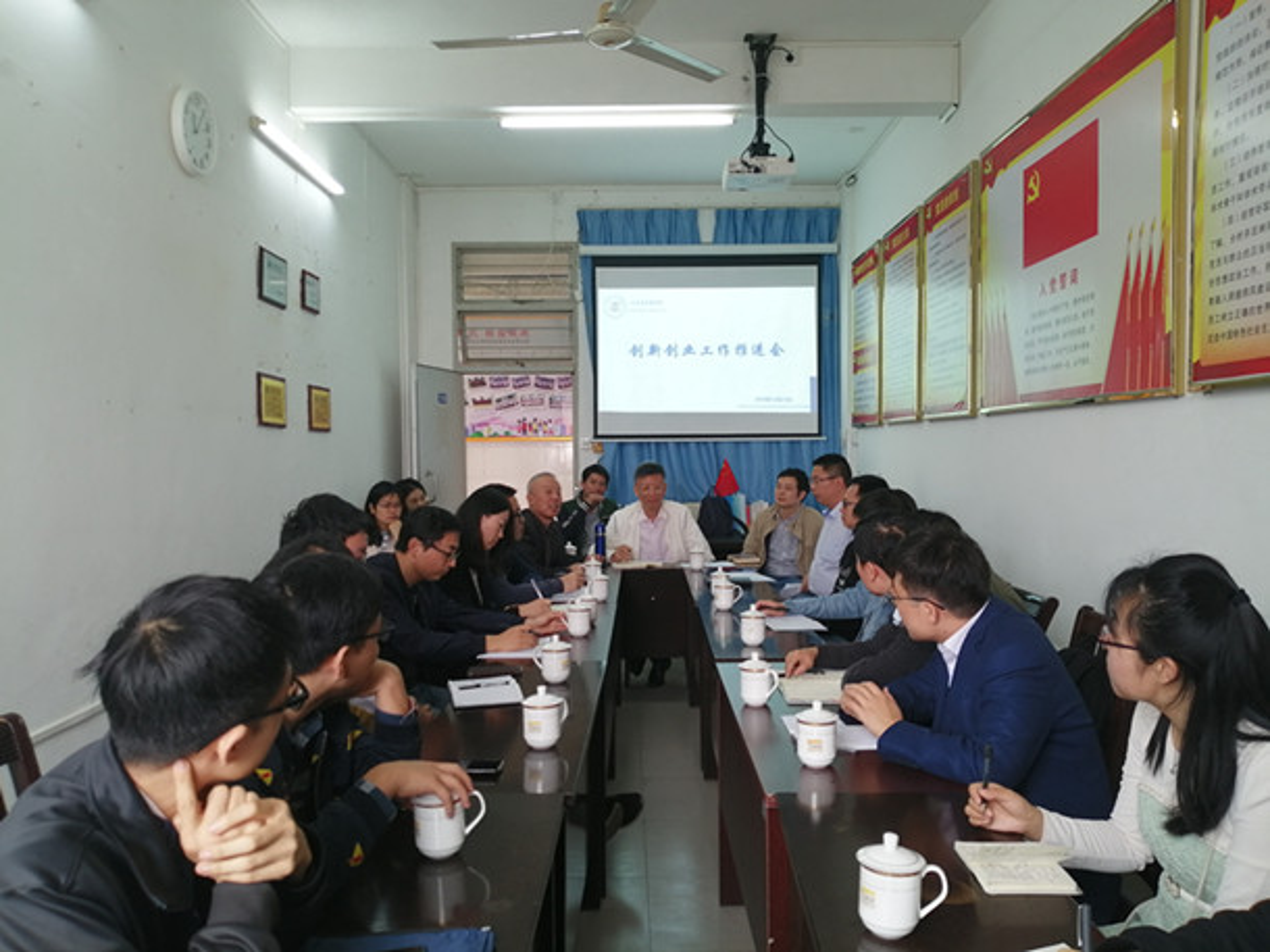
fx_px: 954
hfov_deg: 67.3
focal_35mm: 26
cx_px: 635
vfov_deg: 53.0
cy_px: 476
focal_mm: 3.62
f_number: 1.8
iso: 64
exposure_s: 1/25
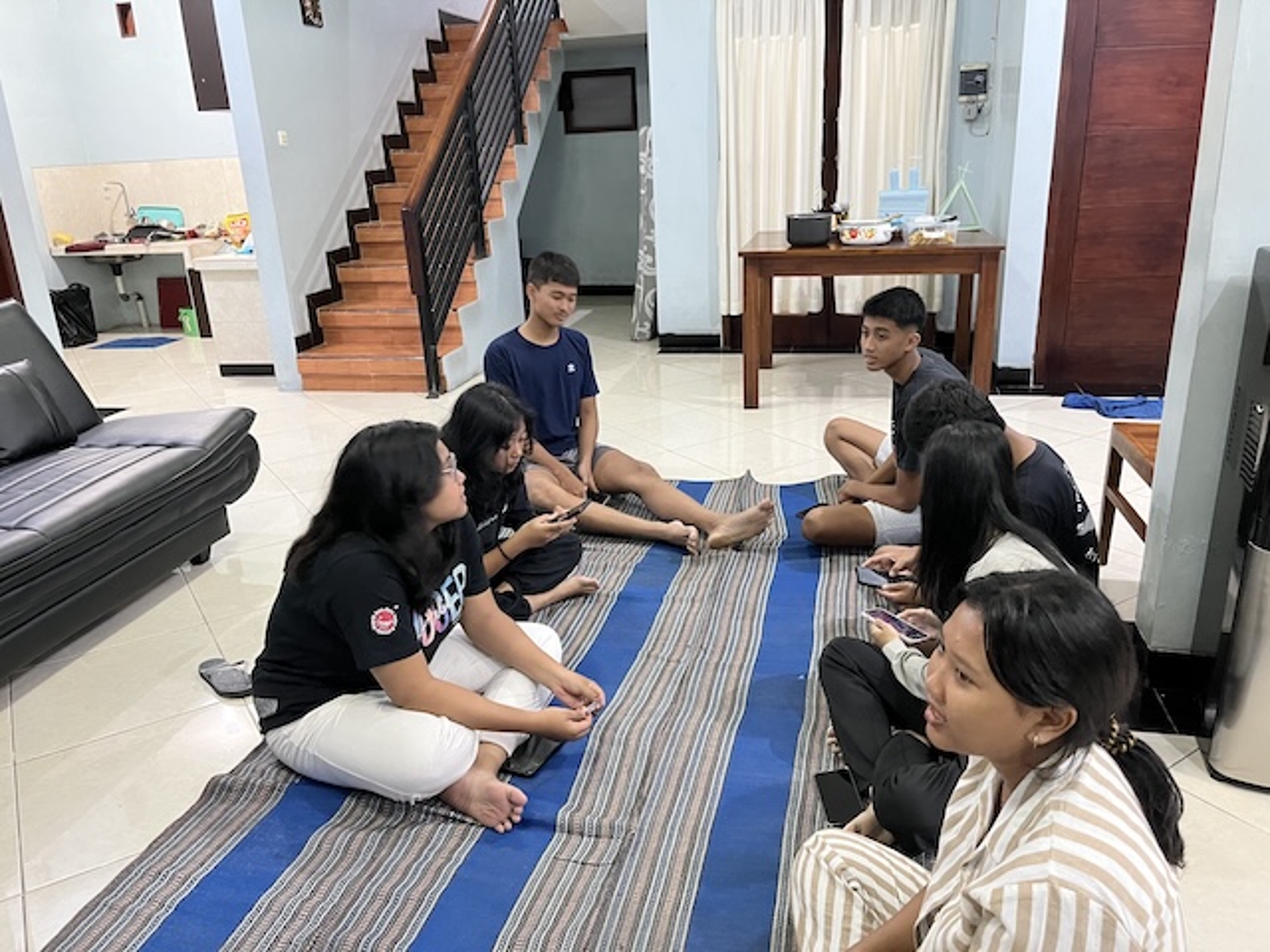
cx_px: 635
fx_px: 954
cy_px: 476
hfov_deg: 67.3
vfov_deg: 53.1
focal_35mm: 26
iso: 640
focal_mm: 5.1
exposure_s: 1/25
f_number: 1.6
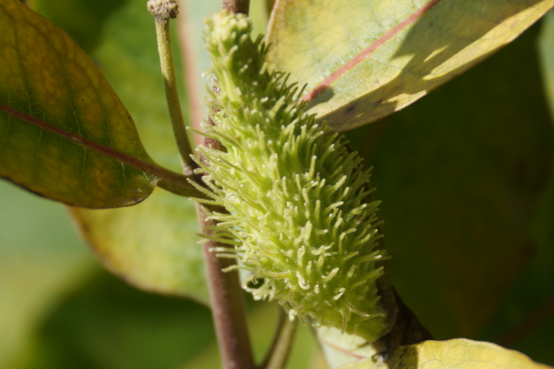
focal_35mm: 202
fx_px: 3115
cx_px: 277
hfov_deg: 10.2
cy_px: 184
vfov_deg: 6.8
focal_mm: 135
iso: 160
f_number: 5.6
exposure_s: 1/250
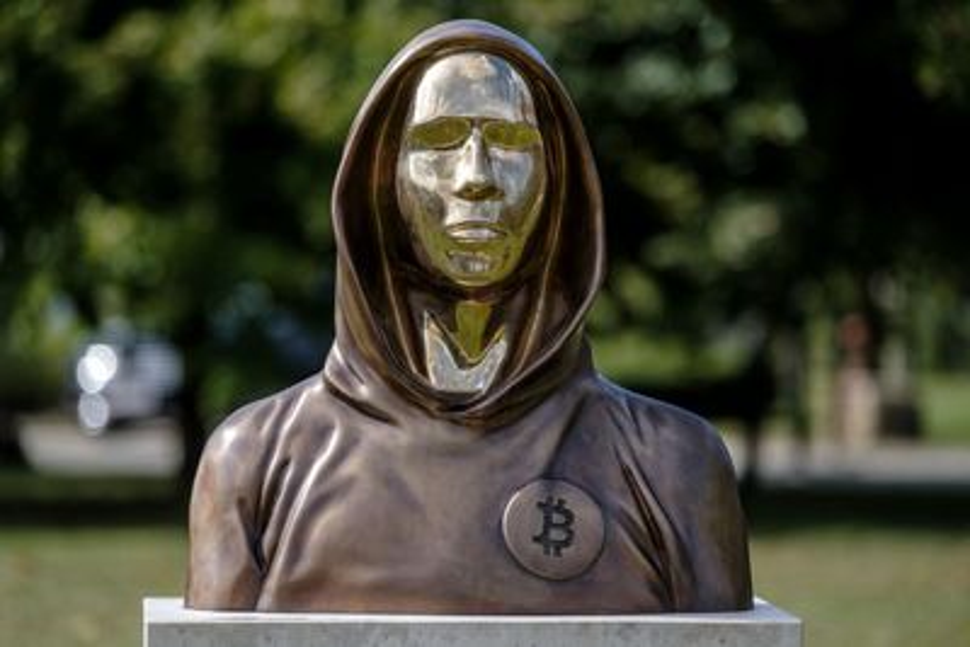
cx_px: 485
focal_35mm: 179
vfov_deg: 7.7
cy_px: 324
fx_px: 4825
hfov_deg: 11.5
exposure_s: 1/800
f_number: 3.2
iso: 160
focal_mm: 119.2
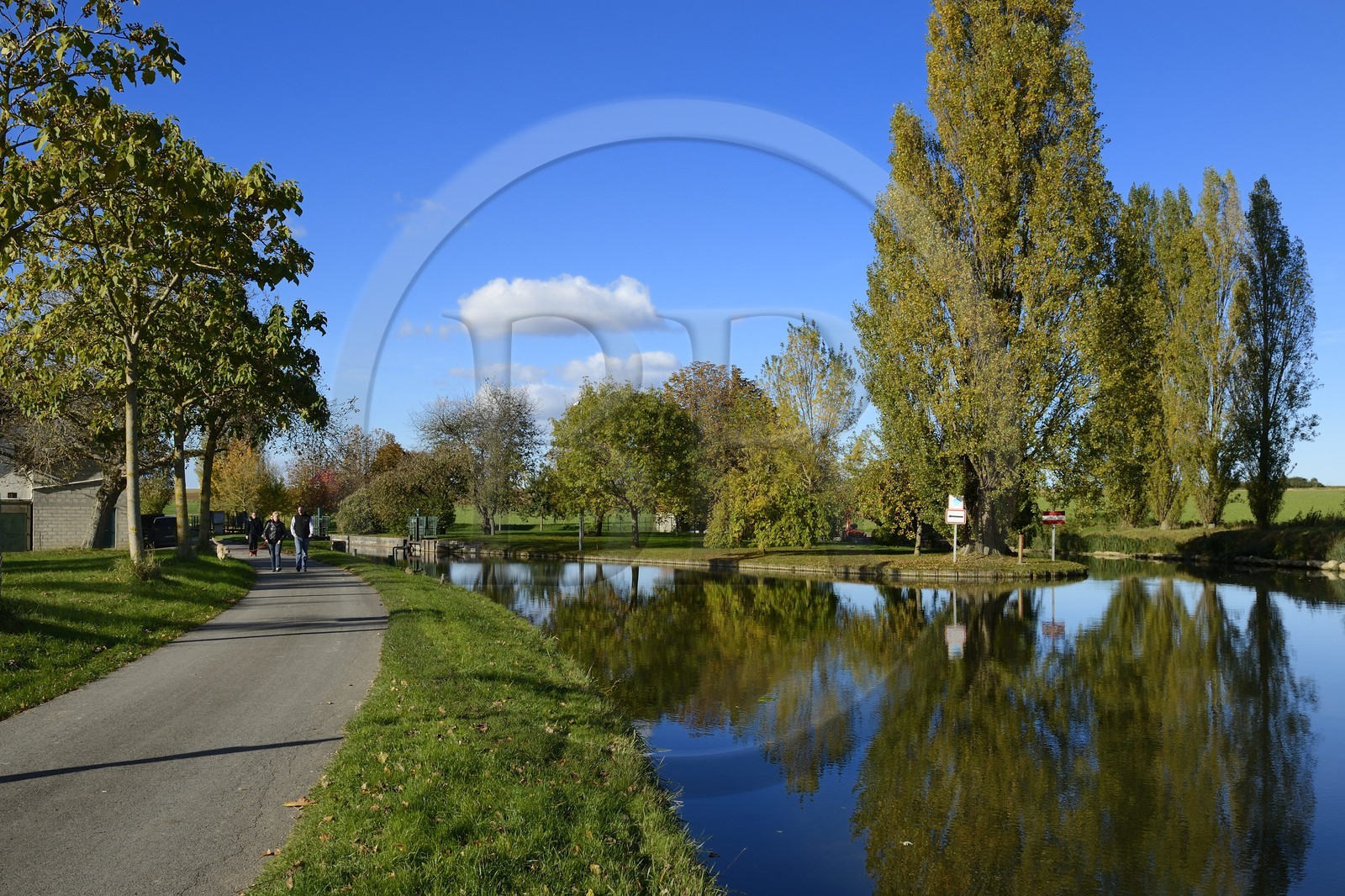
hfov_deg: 65.5
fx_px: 1046
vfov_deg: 46.4
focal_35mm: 28
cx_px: 672
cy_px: 448
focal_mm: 28
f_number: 9
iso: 200
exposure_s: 1/320
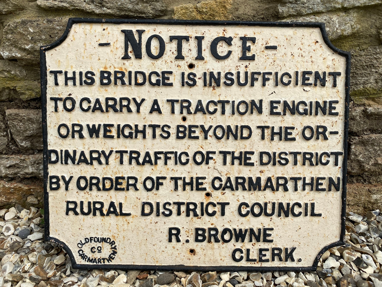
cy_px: 144
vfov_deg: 53.1
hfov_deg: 67.3
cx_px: 191
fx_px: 287
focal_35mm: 26
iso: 32
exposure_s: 1/3984
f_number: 1.8
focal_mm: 4.25
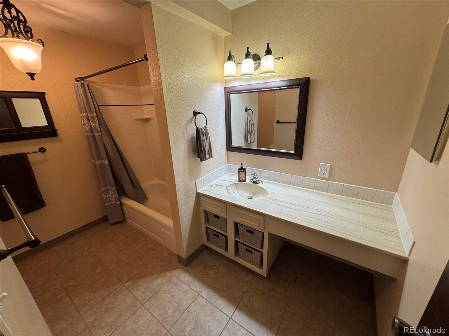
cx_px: 224
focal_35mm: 14
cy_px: 168
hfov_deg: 102.1
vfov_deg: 85.7
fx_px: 182
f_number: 2.2
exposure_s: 1/120
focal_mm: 2.22
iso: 250
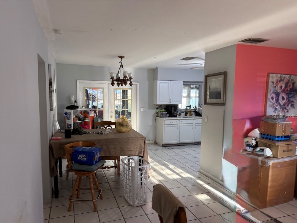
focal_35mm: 25
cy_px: 116
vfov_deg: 54.9
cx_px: 145
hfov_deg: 69.4
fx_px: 214
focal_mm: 6.76
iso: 200
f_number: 1.78
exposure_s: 1/60
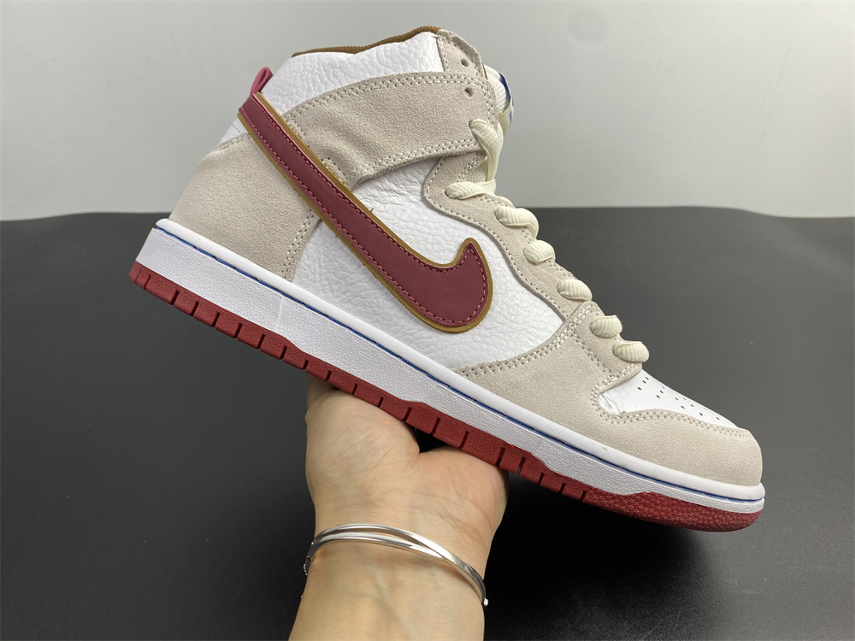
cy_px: 320
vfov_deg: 53.1
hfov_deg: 67.3
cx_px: 428
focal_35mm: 26
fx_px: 642
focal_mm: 4.25
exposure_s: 1/100
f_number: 1.8
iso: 50
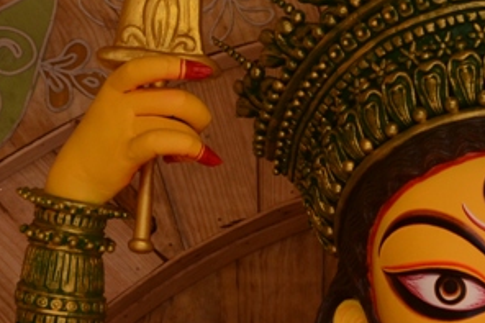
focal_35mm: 425
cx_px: 508
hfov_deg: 4.8
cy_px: 303
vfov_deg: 3.2
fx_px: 5727
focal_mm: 105
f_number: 5.6
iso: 640
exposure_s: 1/60
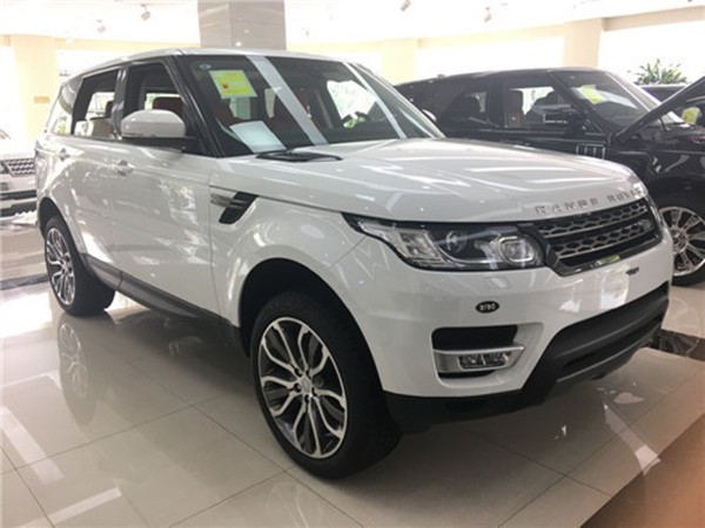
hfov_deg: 61.7
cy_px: 264
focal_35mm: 29
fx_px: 591
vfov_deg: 48.2
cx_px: 352
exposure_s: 1/33
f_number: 2.2
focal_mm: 4.15
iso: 32
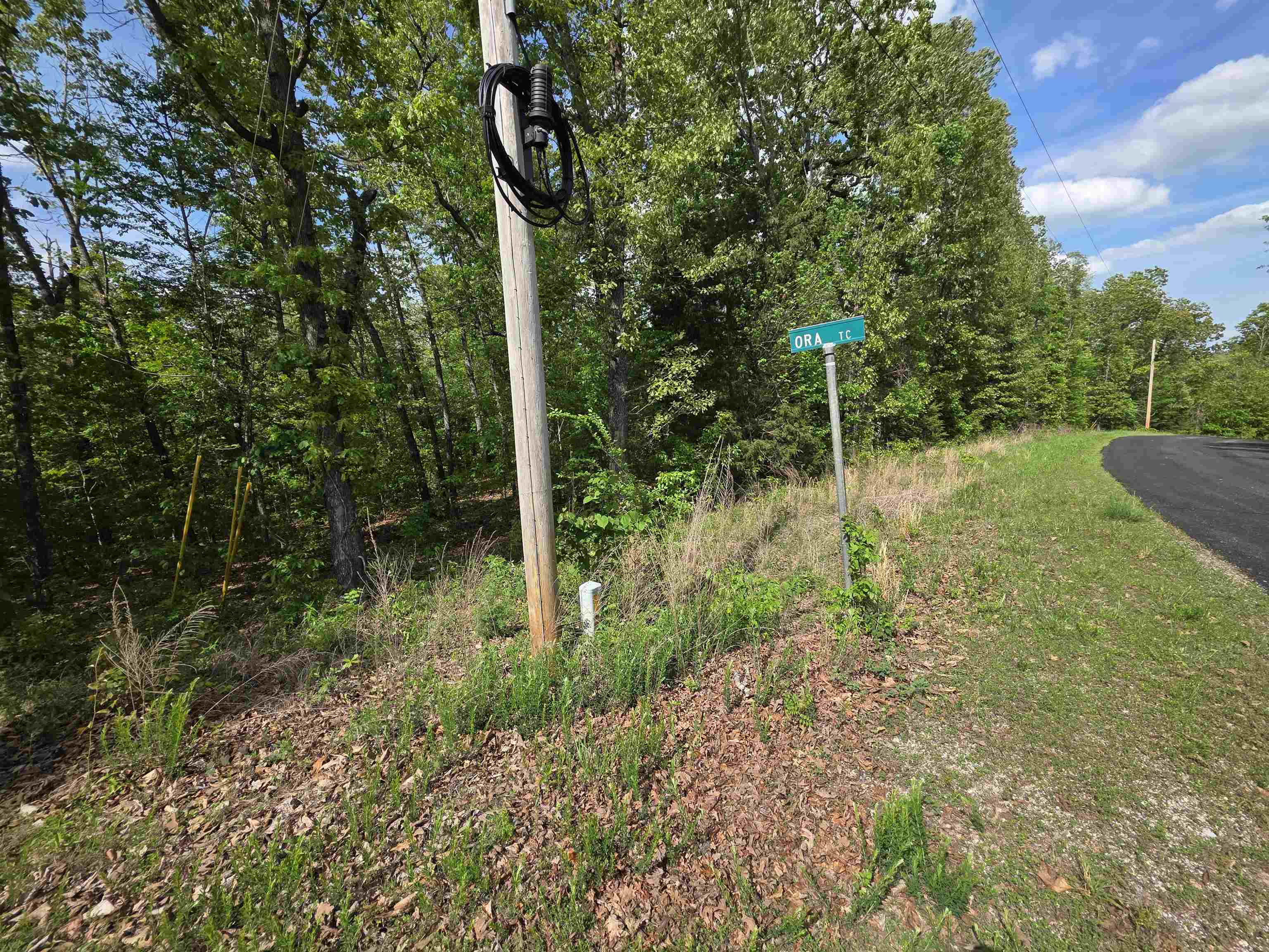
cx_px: 634
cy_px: 476
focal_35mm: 13
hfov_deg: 106.2
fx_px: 477
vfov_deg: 89.9
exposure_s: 1/1283
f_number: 1.9
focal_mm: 2.2
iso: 40
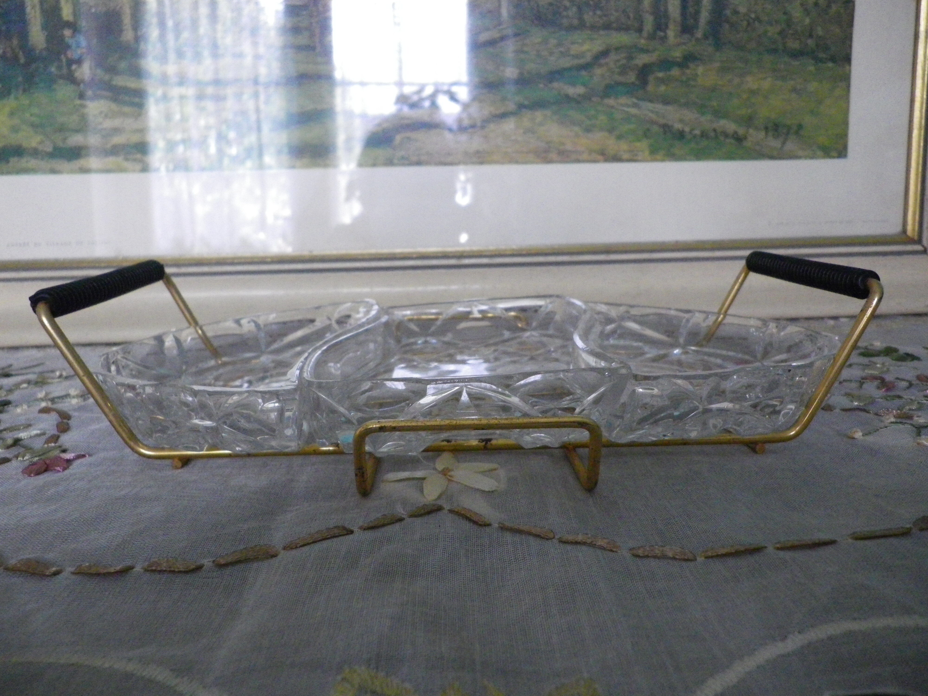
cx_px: 464
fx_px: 751
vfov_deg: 49.7
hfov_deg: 63.4
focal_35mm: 28
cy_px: 348
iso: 640
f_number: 2.6
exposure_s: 1/60
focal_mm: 4.9
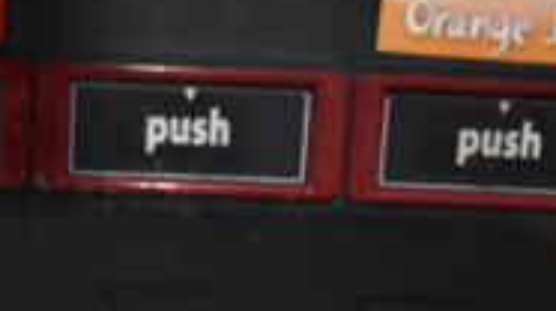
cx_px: 24
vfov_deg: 11.9
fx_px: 1369
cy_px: 565
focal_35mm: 93
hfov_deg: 22.2
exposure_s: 1/30
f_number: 3.5
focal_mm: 18
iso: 1100
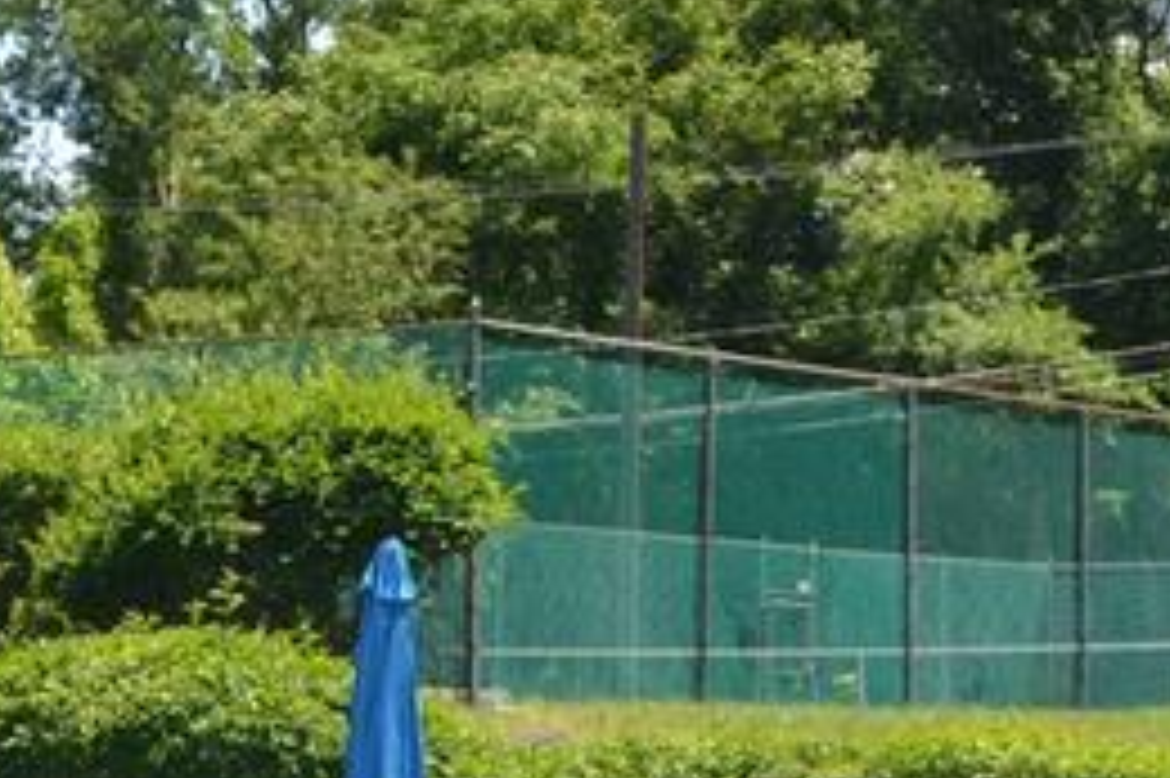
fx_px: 4612
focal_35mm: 142
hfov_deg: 14.5
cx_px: 508
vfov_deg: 9.6
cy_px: 220
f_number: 6.3
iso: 100
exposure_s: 1/200
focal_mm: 24
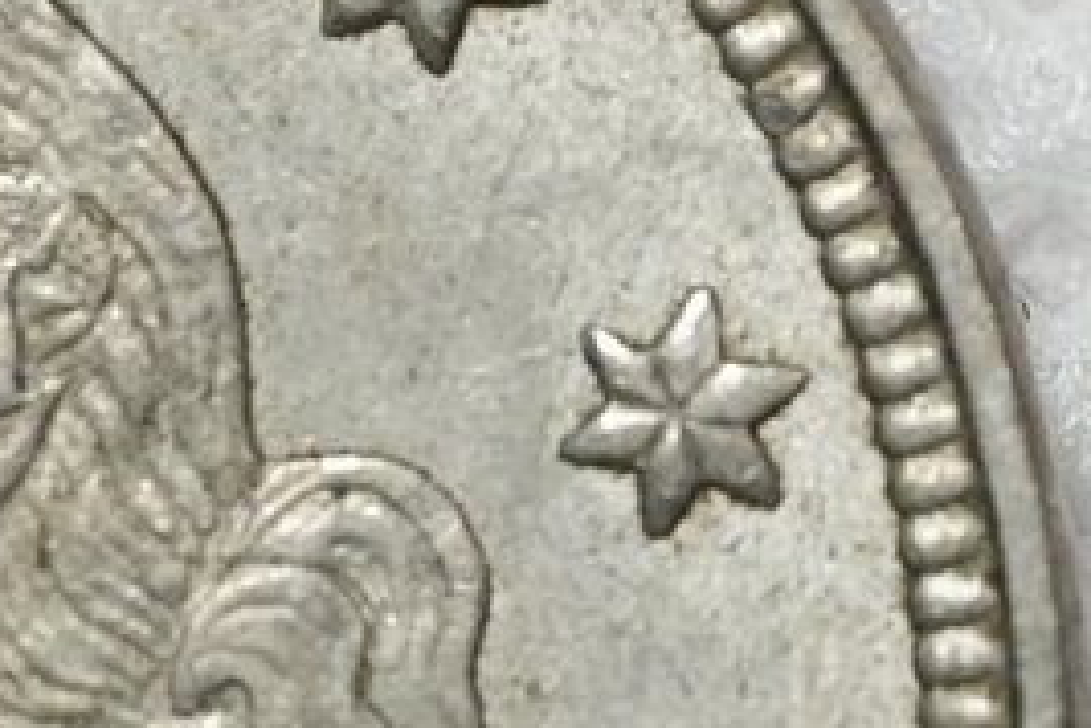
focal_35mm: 670
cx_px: -333
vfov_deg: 2.1
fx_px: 20303
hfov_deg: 3.1
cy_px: 791
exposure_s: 1/250
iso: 2500
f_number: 5.6
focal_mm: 105
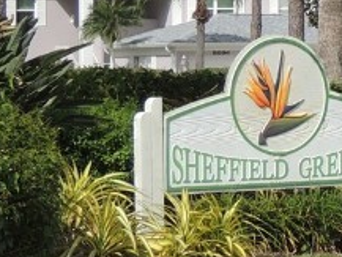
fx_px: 2195
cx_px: 698
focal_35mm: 222
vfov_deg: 6.7
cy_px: -3
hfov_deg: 8.4
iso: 100
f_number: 3.5
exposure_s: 1/1250
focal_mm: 8.3
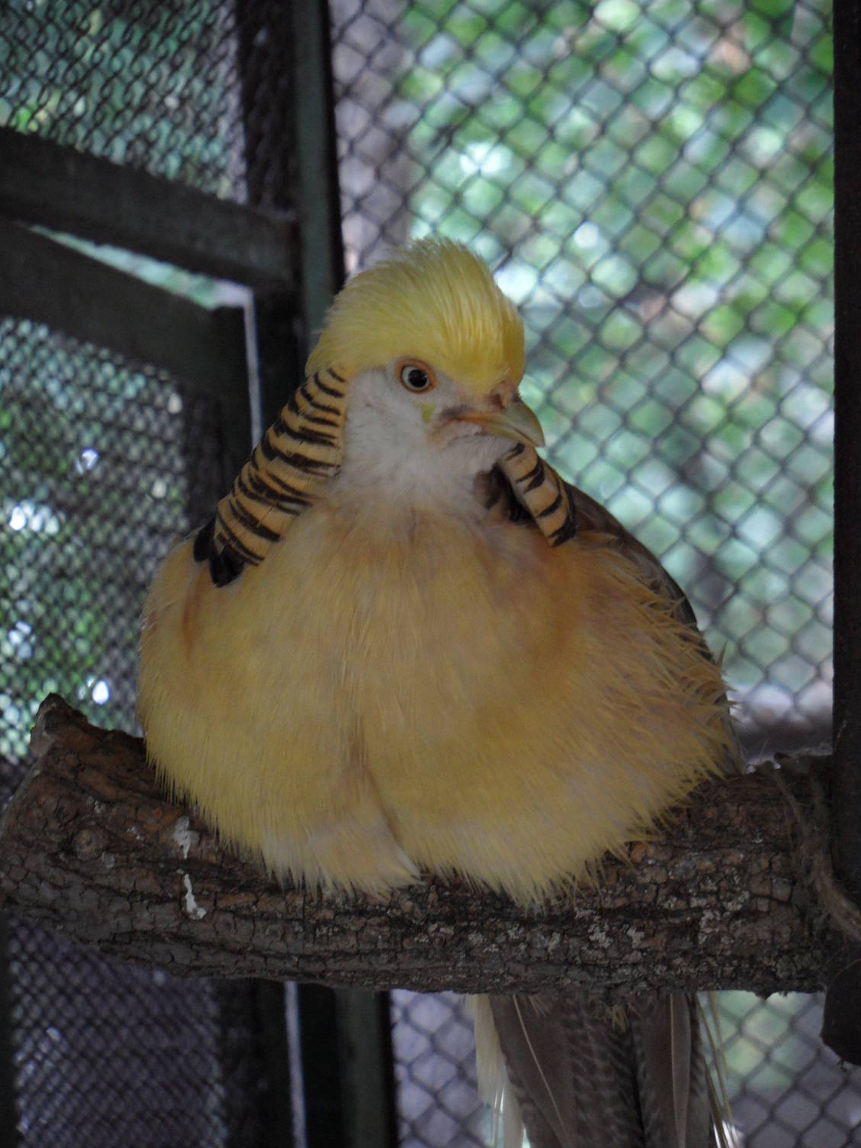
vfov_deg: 8.8
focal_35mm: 224
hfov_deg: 6.6
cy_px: 574
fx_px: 7429
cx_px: 409
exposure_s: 1/10
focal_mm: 34.8
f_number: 4.6
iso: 200
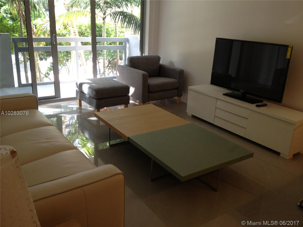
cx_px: 152
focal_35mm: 35
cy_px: 114
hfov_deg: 52.6
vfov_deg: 40.7
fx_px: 306
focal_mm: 4.28
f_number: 2.4
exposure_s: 1/20
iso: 80
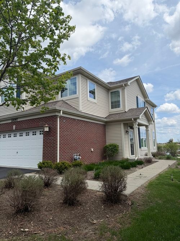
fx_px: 166
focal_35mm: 24
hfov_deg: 56.8
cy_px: 120
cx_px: 90
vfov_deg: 71.6
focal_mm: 6.76
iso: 80
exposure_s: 1/5714
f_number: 1.78
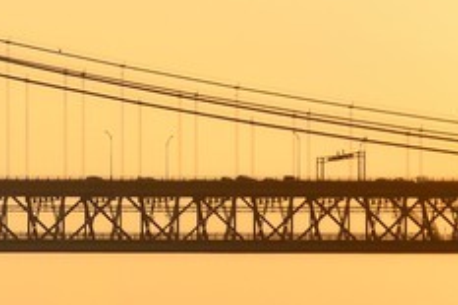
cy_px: 525
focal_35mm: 687
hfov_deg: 2.9
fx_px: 8734
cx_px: -999
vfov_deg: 2.0
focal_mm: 100
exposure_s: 1/160
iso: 100
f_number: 9
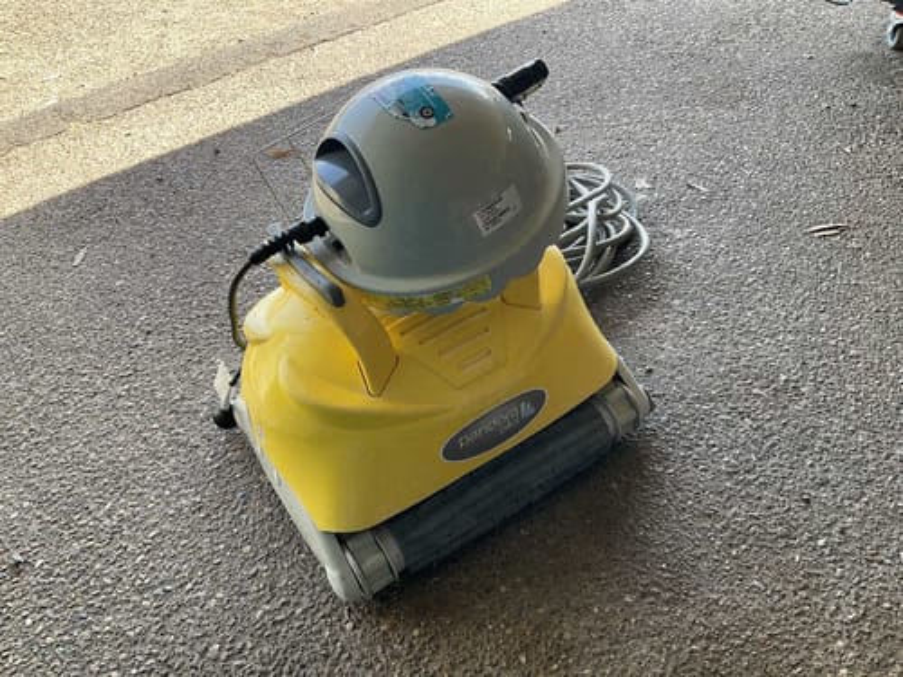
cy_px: 338
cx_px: 452
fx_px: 756
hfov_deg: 61.7
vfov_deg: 48.2
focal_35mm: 29
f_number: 1.8
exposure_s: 1/164
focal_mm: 3
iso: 25
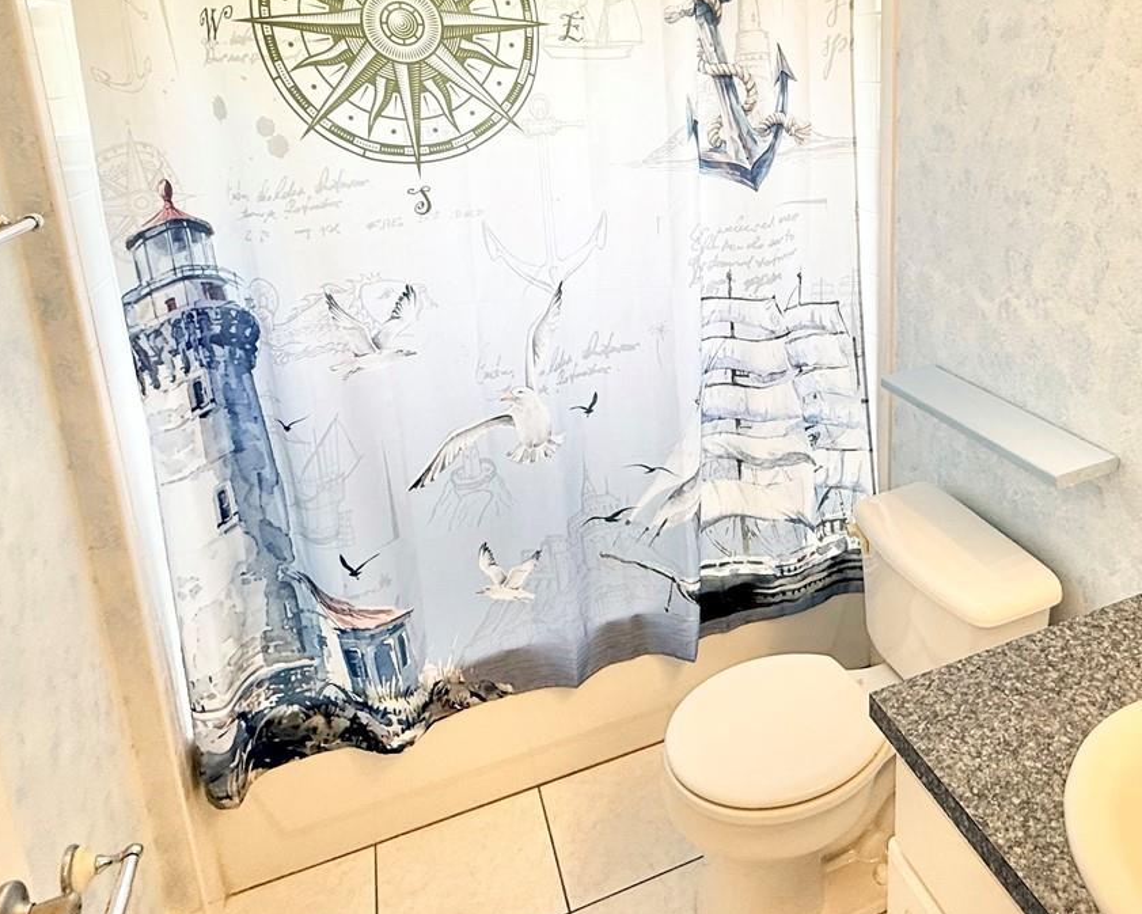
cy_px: 266
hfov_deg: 63.7
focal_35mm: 26
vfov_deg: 53.2
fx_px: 879
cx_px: 794
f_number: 2.2
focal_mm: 2.22
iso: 50
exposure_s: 1/120
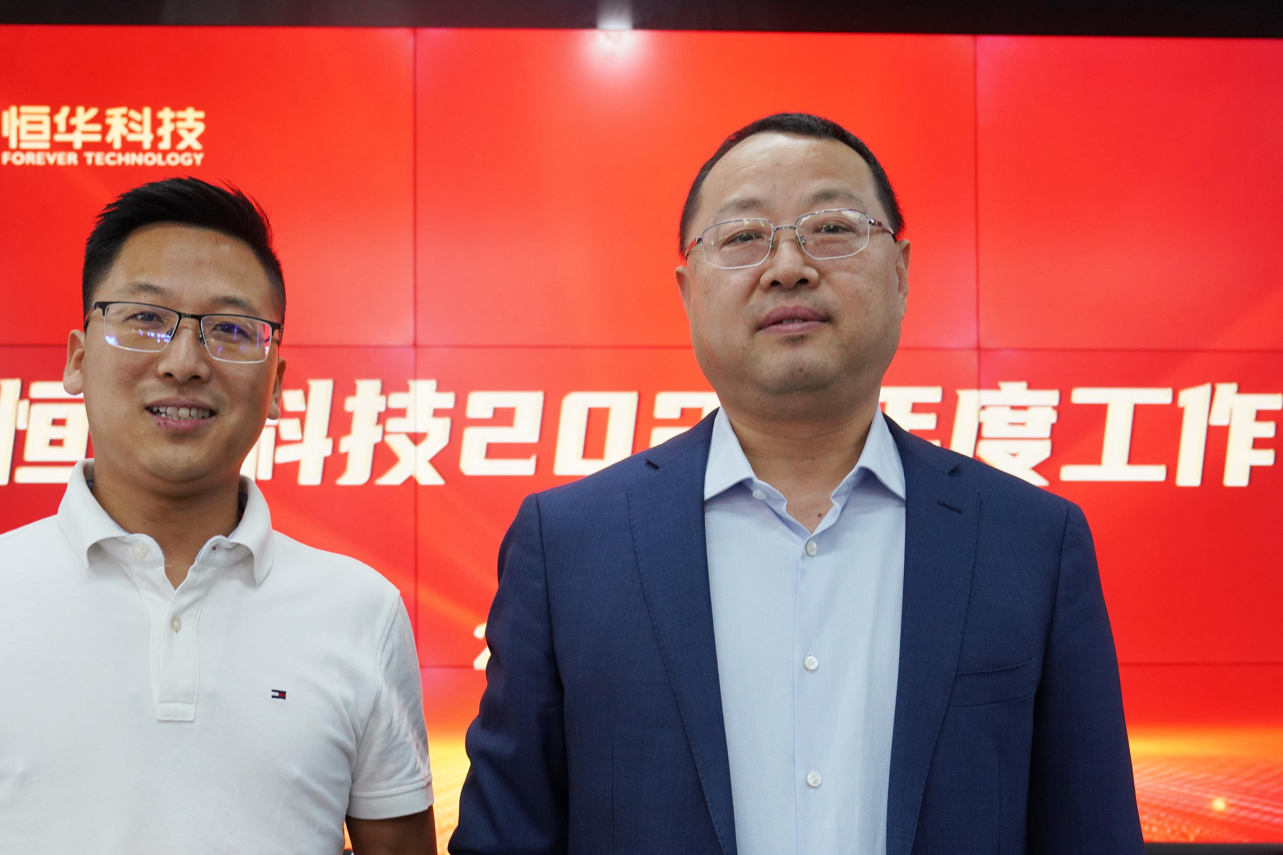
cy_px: 664
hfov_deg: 38.1
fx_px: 1853
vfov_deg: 25.6
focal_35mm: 52
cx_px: 552
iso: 1000
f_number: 5.6
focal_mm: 31
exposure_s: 1/60
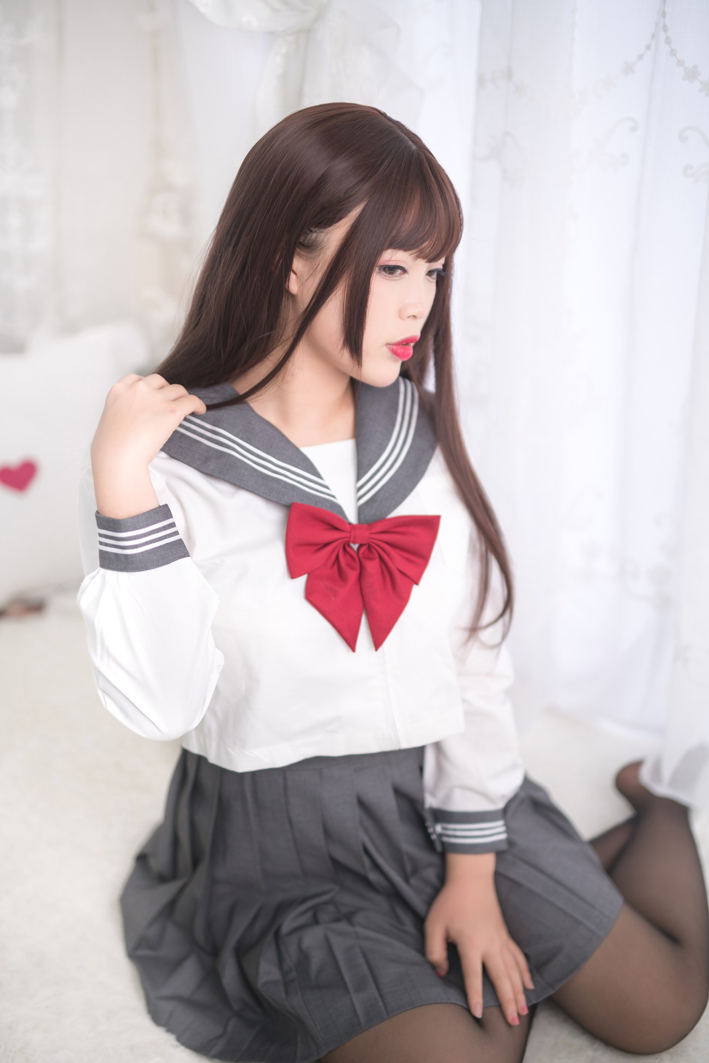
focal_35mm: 50
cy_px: 532
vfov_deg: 39.6
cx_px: 354
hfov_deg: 27.0
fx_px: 1476
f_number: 1.6
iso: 100
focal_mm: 50
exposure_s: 1/125
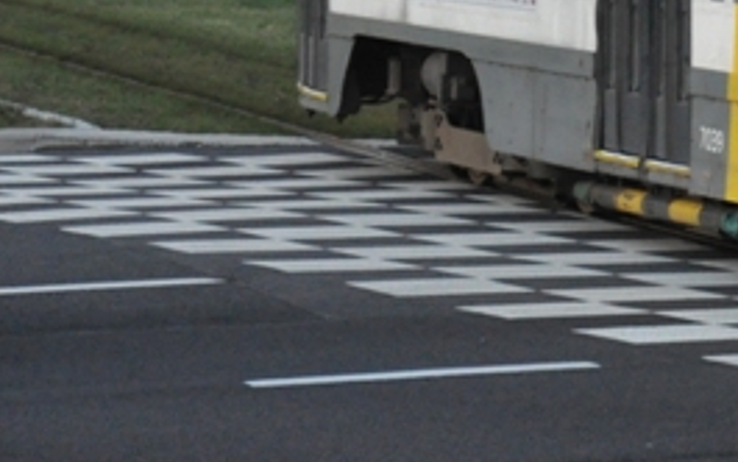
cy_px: -390
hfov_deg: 6.9
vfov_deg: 4.4
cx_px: 1331
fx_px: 5937
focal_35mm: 295
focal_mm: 50
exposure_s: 1/500
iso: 1600
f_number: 5
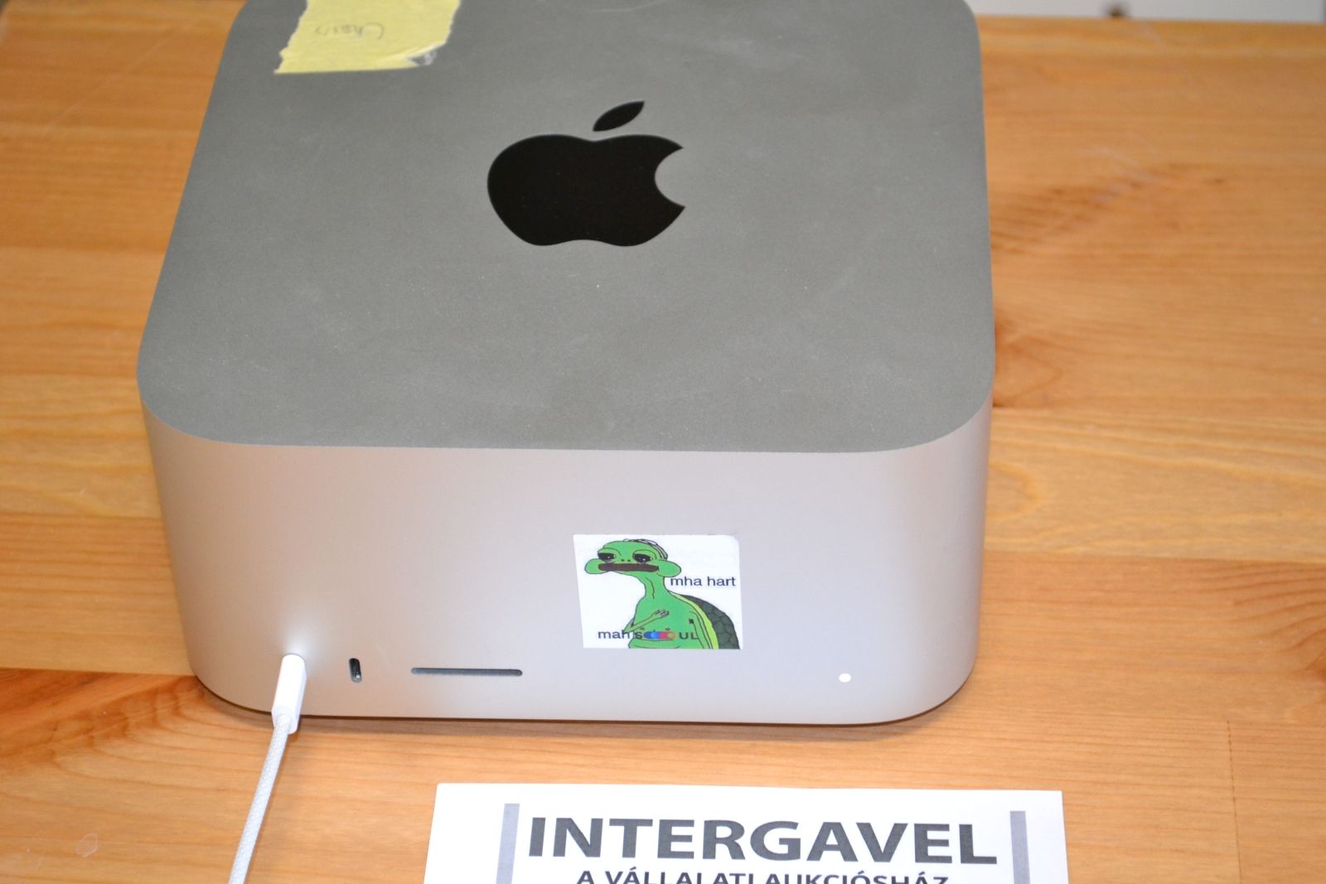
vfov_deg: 16.6
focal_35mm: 82
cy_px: 442
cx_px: 663
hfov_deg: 24.6
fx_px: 3039
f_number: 5.6
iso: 2000
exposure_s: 1/60
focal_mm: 55
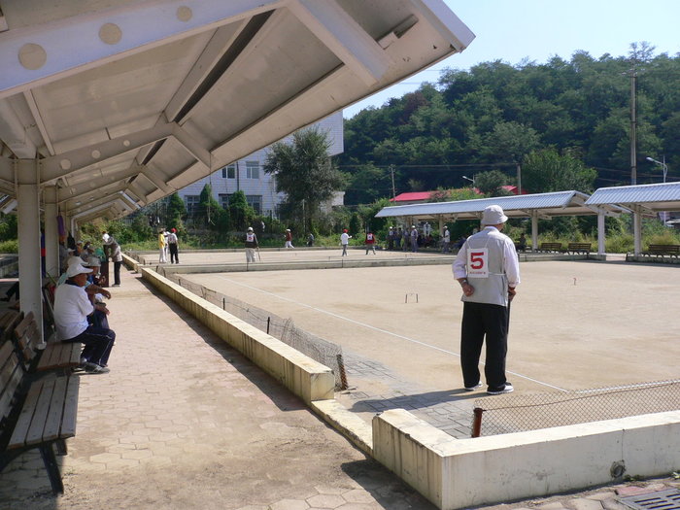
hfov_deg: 52.6
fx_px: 688
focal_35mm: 35
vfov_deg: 40.7
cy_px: 255
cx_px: 340
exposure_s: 1/400
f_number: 5.6
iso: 100
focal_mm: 5.8
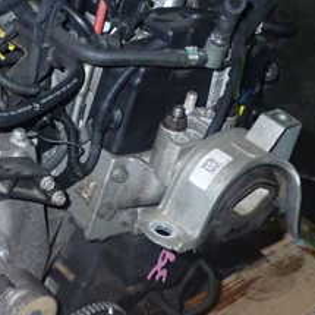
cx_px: -32
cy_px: 117
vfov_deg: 23.3
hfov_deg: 22.1
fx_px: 762
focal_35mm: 74
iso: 1000
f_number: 6.3
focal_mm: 5.4
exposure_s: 1/30
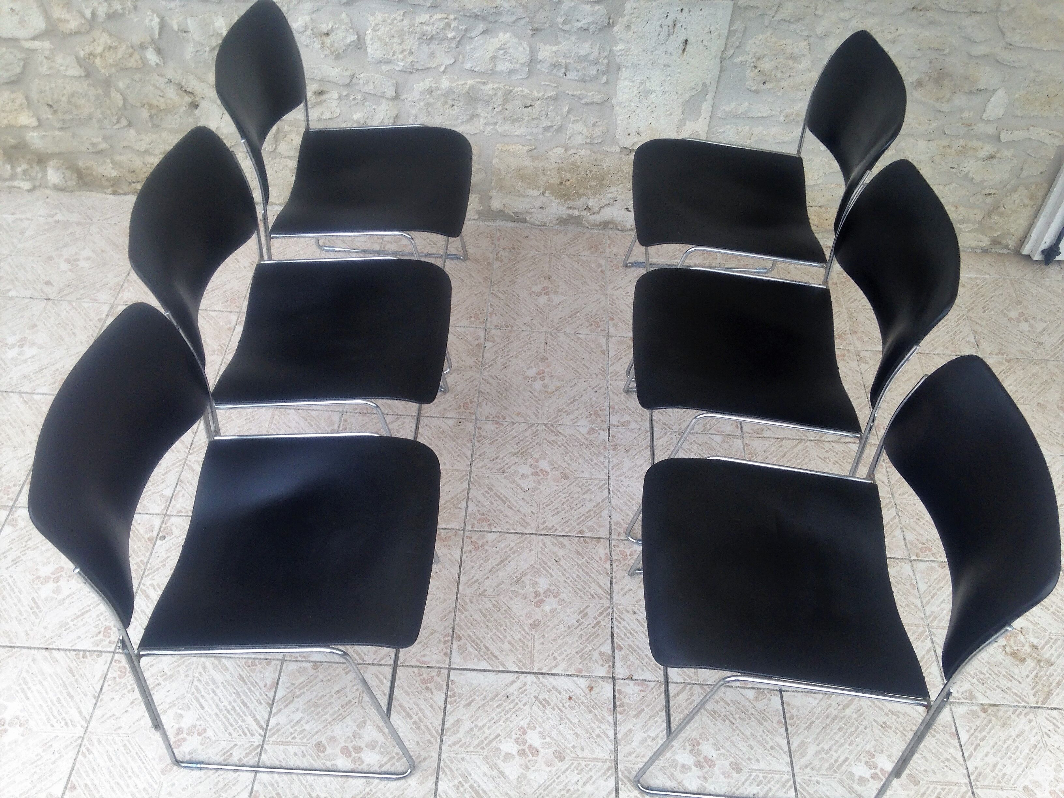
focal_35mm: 33
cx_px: 532
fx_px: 1014
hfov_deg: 55.4
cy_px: 399
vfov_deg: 42.9
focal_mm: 4.12
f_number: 2.4
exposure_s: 1/136
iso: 50
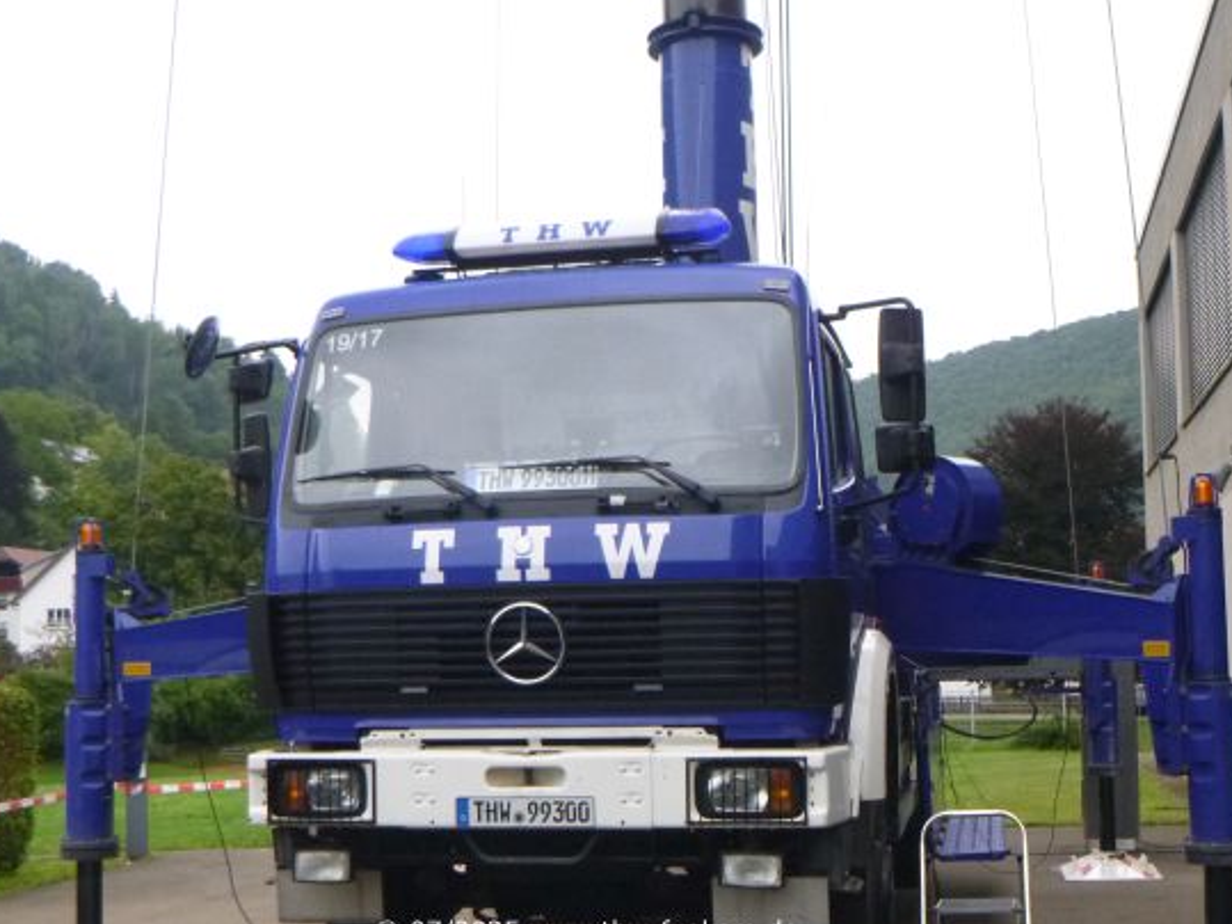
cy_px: 569
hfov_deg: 38.9
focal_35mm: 49
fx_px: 1744
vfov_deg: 29.6
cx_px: 590
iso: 400
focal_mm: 5.9
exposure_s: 1/60
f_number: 4.3
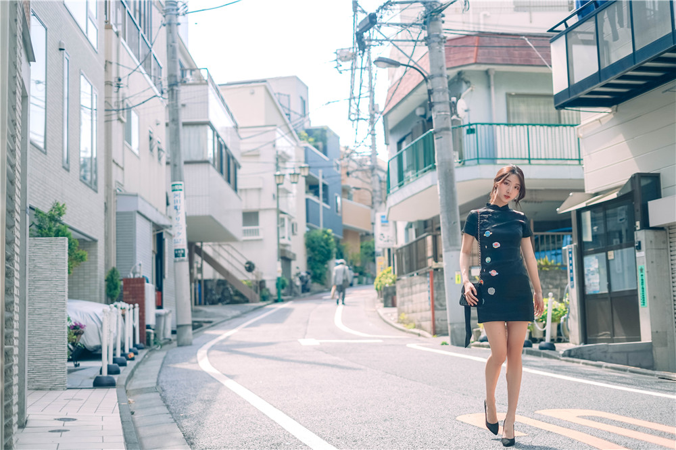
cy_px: 225
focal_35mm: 50
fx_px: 939
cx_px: 338
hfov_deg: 39.6
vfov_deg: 27.0
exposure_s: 1/1000
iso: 80
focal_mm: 50
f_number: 2
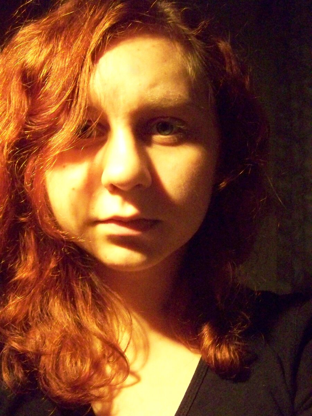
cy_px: 208
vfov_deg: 49.0
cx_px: 156
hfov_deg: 37.7
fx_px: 457
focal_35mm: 38
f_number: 2.8
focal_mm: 6.3
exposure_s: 1/60
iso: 1250
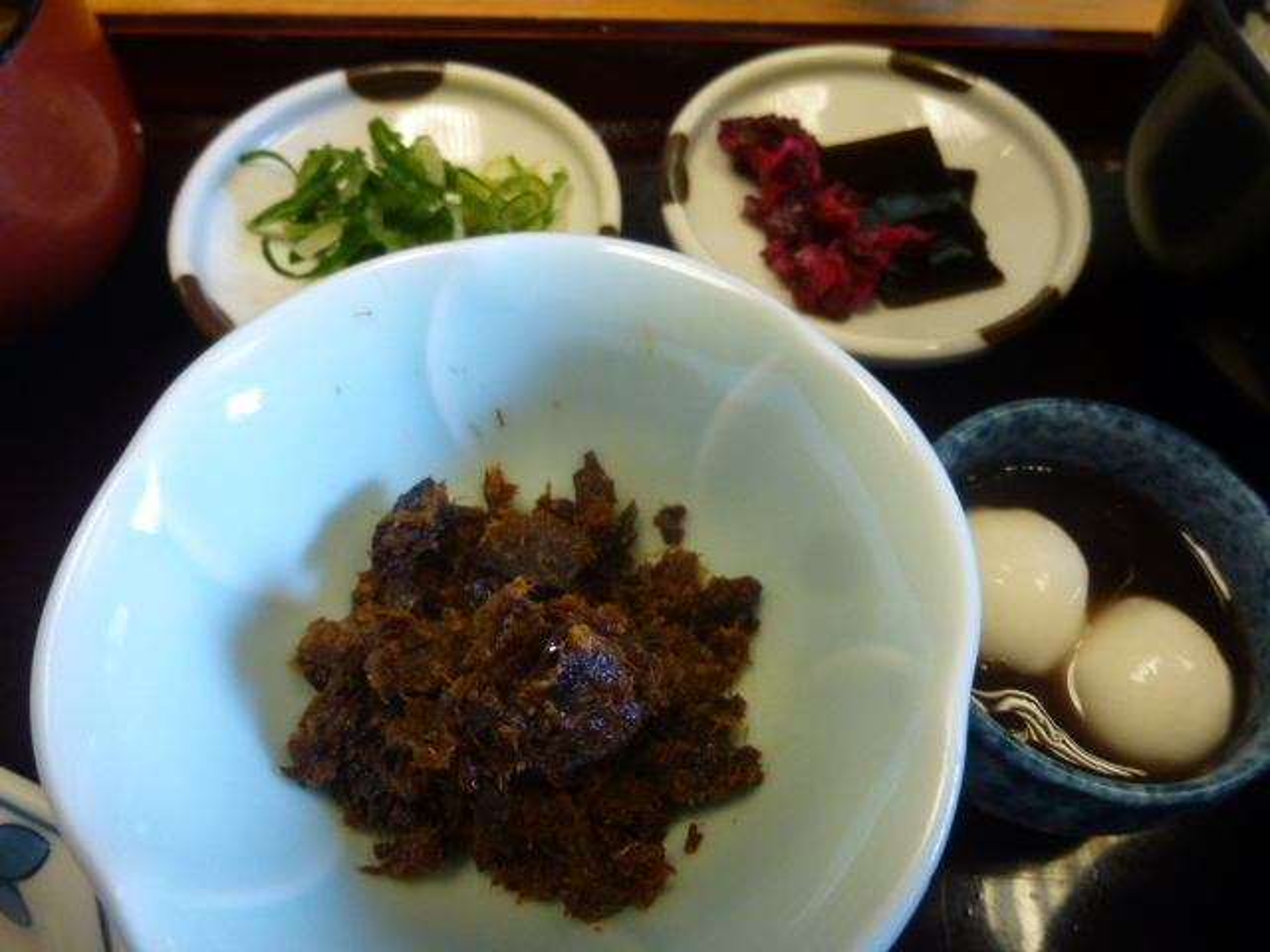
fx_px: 917
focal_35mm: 25
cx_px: 635
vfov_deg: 54.9
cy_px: 476
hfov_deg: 69.4
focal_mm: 4.5
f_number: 3.1
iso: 400
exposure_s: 1/60
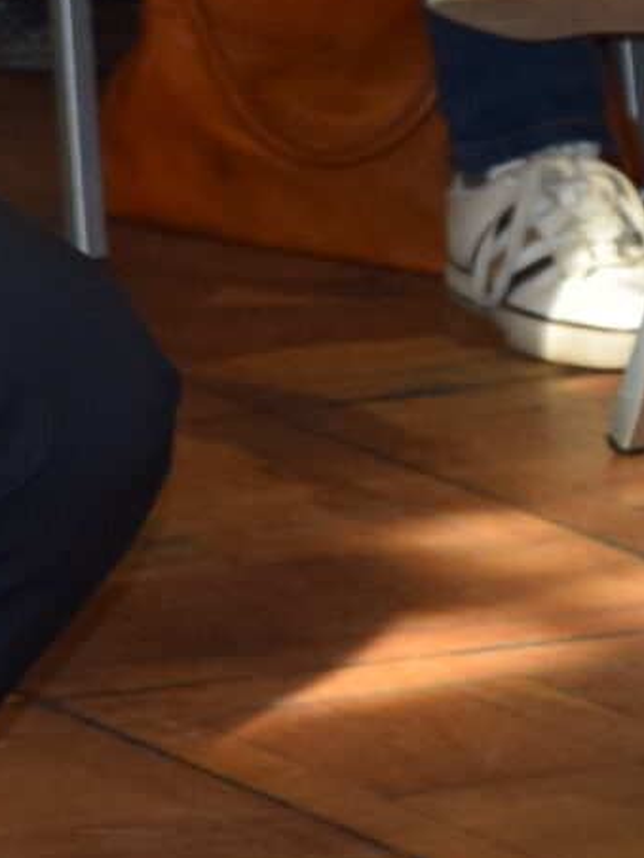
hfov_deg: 3.4
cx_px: -1693
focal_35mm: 425
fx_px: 10542
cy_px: -440
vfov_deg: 4.6
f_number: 5
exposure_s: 1/80
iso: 800
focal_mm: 52
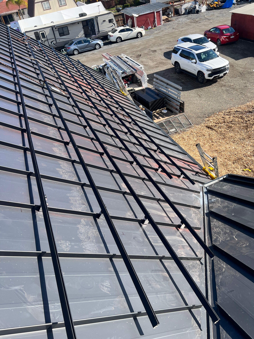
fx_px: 254
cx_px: 127
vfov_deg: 67.3
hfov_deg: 53.1
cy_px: 170
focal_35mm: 26
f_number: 1.5
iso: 50
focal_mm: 5.7
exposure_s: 1/1597
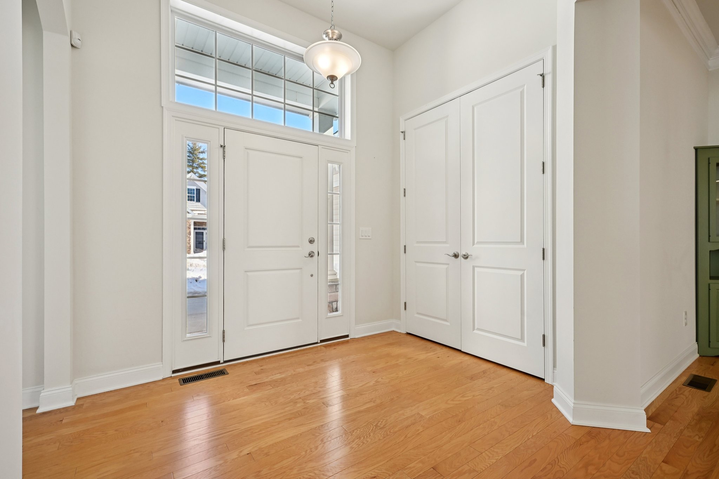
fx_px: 320
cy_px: 240
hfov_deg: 96.7
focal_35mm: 16
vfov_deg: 73.7
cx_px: 360
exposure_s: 1/100
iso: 400
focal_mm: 16
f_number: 8
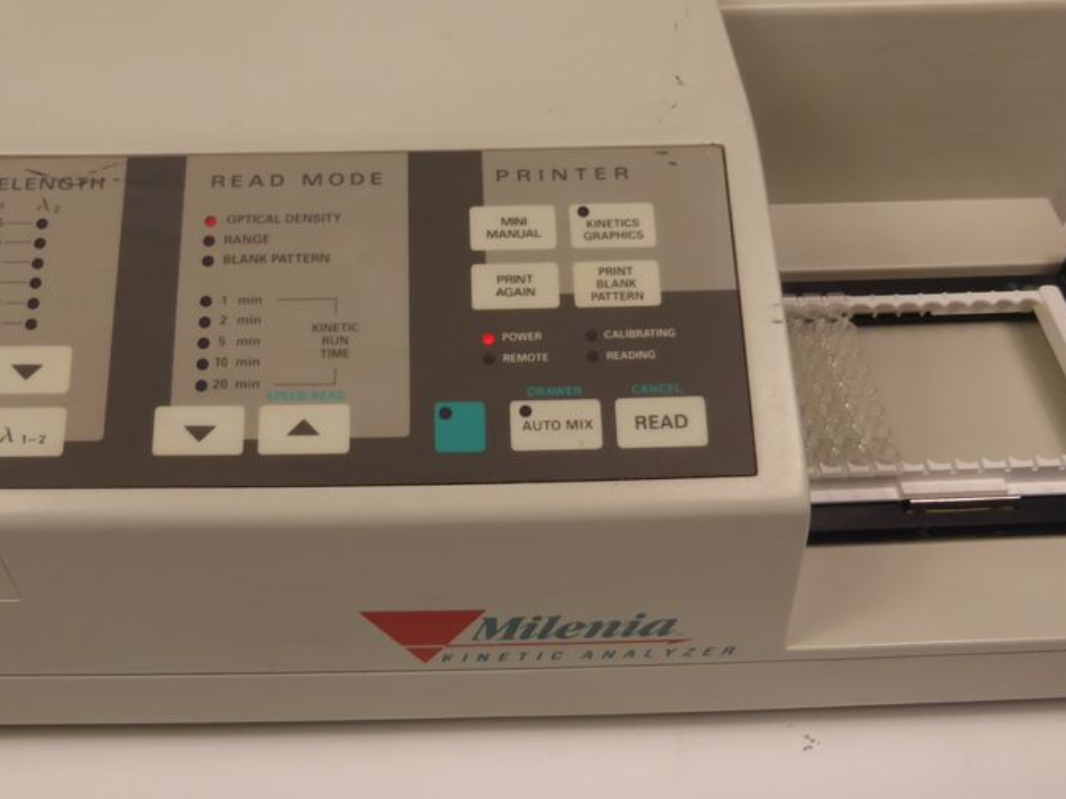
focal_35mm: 38
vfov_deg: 37.5
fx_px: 1170
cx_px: 470
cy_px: 296
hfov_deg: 48.9
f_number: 3.3
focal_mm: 4.3
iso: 125
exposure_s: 1/60
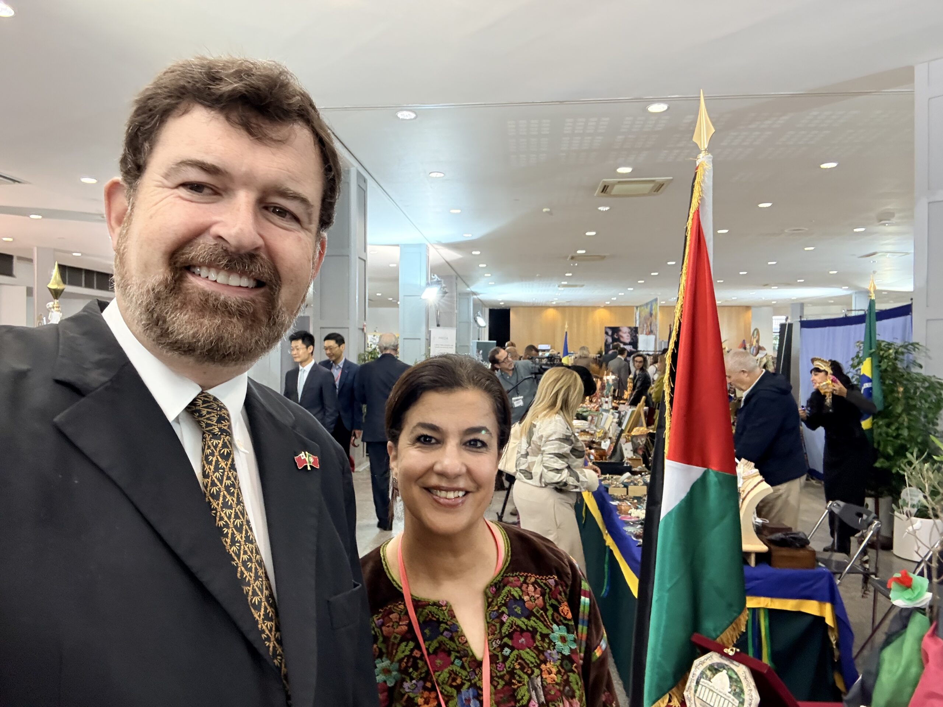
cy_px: 354
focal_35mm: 23
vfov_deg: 58.9
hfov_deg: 73.9
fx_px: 627
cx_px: 472
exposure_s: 1/50
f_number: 1.9
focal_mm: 2.69
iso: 320
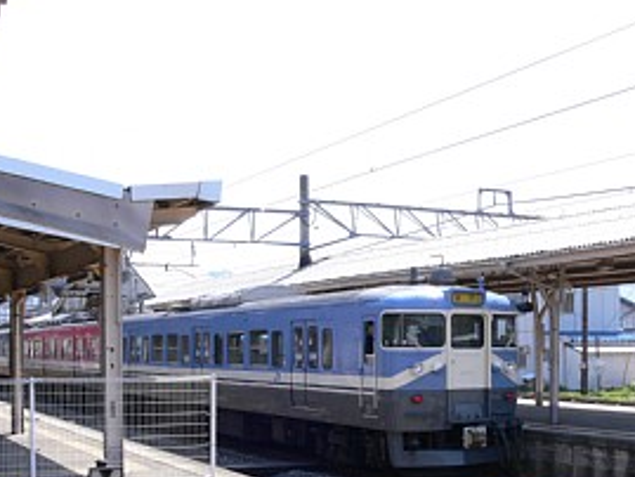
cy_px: 331
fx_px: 954
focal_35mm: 52
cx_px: 290
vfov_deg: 27.8
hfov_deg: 36.8
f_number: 5.6
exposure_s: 1/125
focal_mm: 7.4
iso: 80
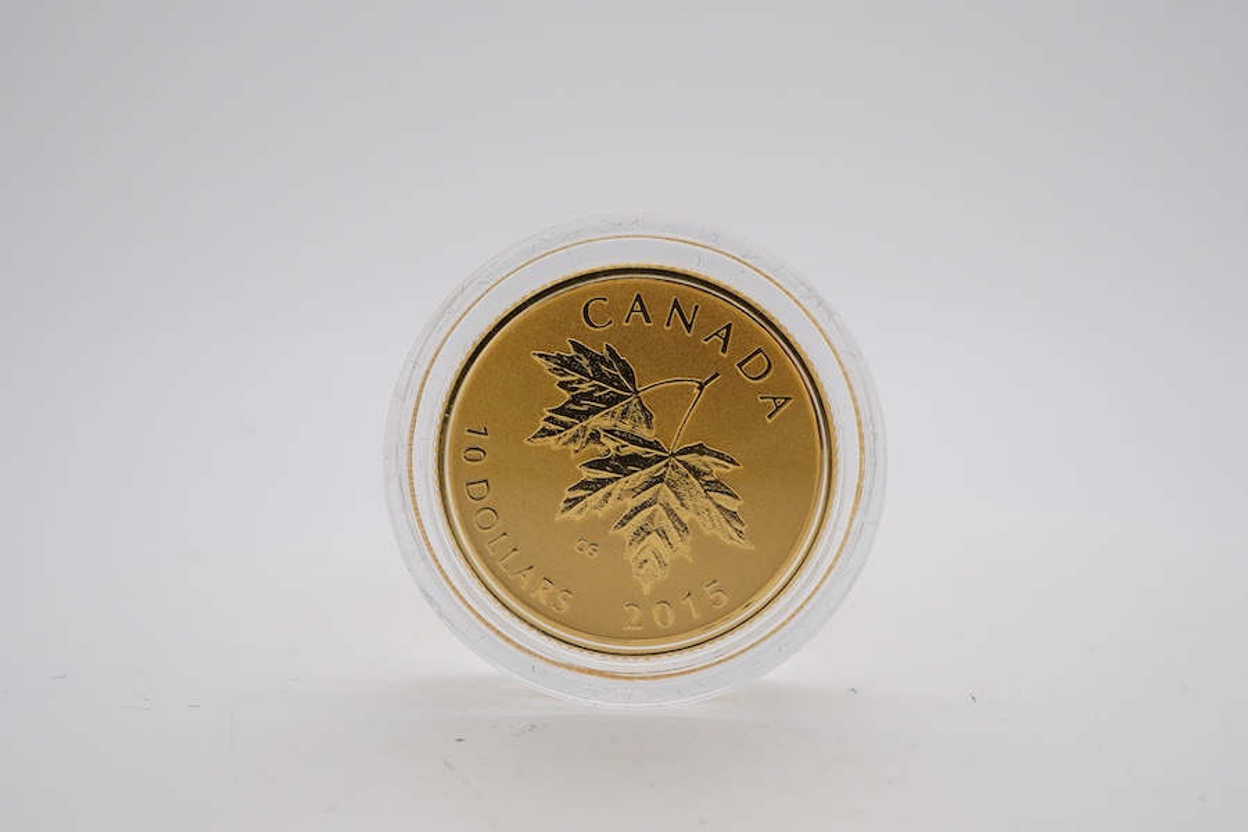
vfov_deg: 29.9
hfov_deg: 43.6
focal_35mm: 45
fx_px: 1560
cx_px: 624
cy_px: 416
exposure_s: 1/125
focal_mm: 30
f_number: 22
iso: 250
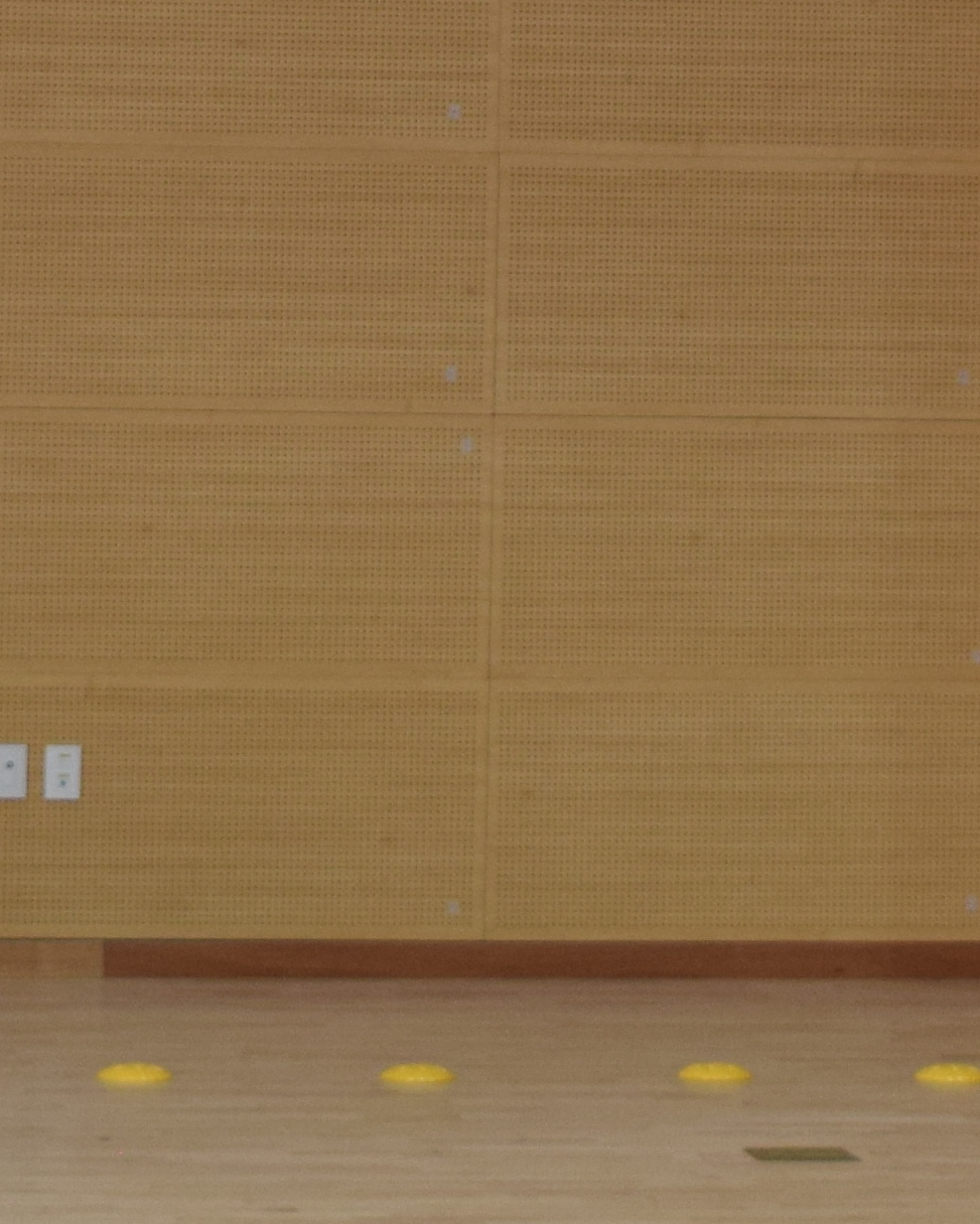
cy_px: -168
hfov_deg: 7.2
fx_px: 7805
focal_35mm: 215
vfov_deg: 8.9
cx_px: 466
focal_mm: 31
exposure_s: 1/60
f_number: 4.2
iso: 640
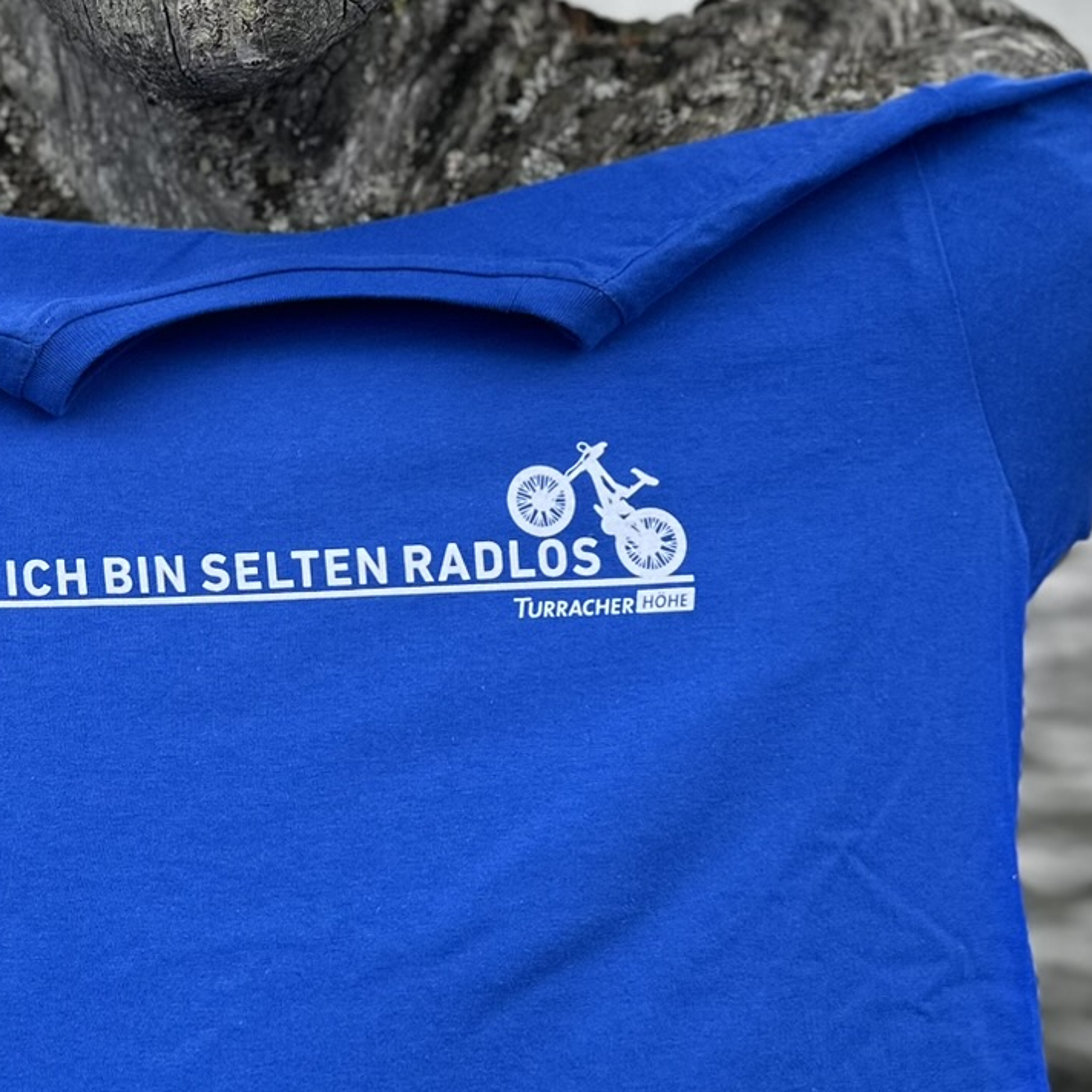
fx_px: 2177
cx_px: 80
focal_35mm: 61
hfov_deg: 27.0
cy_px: 363
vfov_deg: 28.0
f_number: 1.78
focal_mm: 6.86
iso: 80
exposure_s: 1/1119
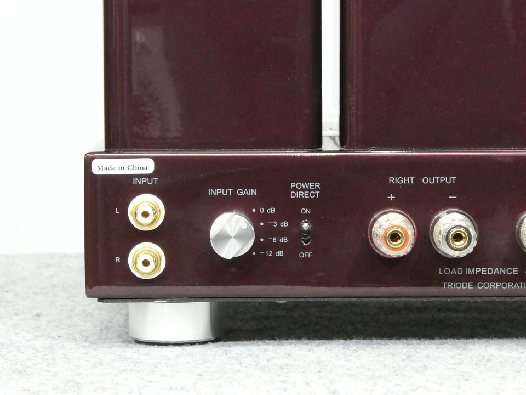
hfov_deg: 13.1
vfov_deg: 9.8
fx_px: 2294
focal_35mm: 151
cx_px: 263
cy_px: 198
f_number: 7.1
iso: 1600
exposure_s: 1/8
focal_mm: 27.1
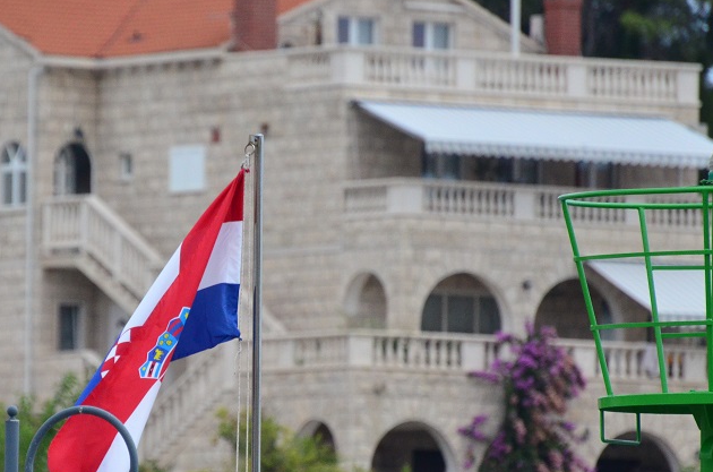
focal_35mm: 714
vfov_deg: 1.9
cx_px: 181
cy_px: 317
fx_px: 14109
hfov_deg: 2.9
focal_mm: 300
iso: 2000
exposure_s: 1/5000
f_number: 5.6
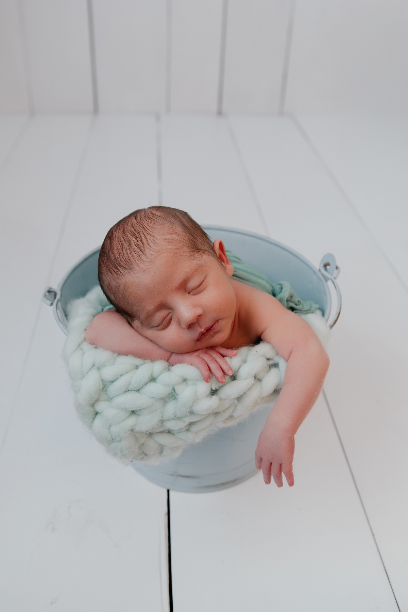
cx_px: 204
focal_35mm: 33
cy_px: 306
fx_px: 561
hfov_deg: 40.0
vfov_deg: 57.2
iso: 1250
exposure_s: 1/160
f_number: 2.8
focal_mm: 22
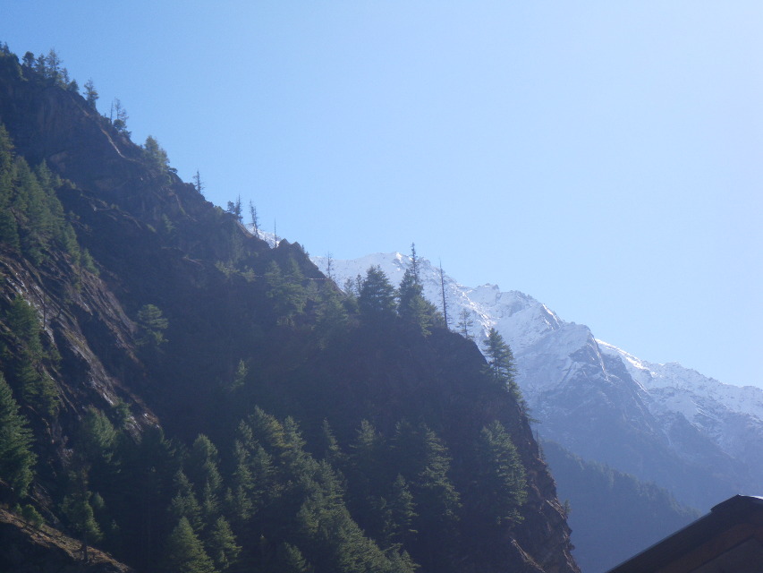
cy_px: 286
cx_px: 382
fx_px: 1697
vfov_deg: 19.1
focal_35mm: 77
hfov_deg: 25.3
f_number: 5.8
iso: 50
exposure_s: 1/200
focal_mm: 13.7
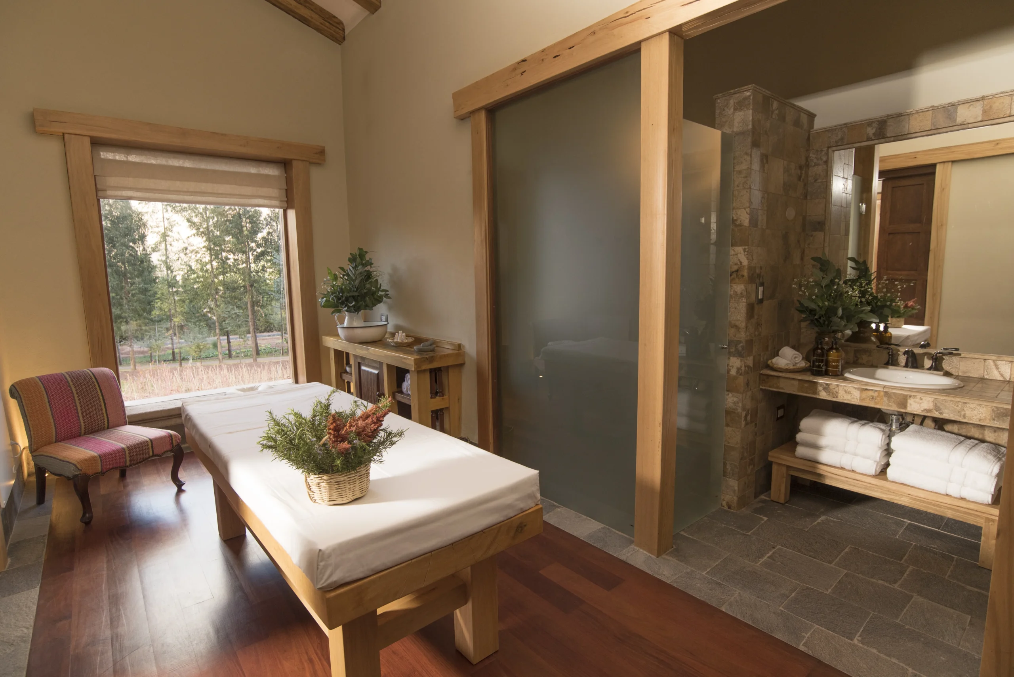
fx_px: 507
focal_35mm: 18
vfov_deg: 67.4
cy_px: 338
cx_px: 507
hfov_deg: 90.0
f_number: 5.6
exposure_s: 1/125
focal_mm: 18
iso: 800
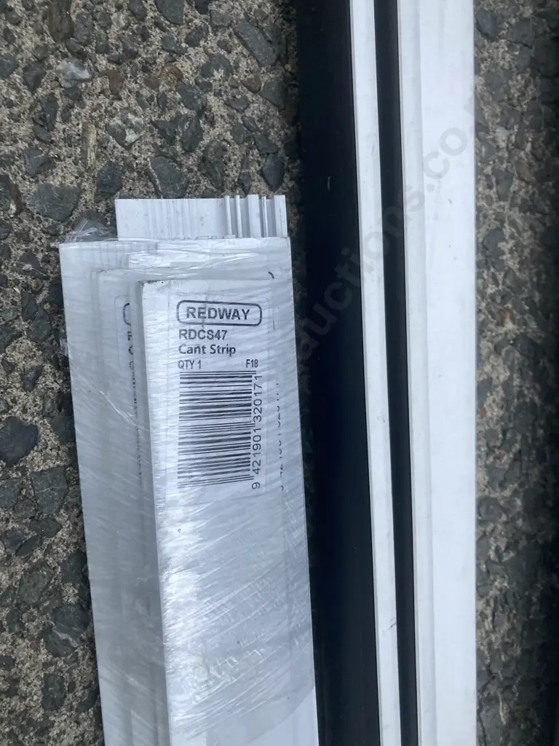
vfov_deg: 63.4
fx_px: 603
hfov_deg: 49.7
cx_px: 280
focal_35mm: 28
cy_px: 373
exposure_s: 1/60
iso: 100
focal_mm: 3.99
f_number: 1.8
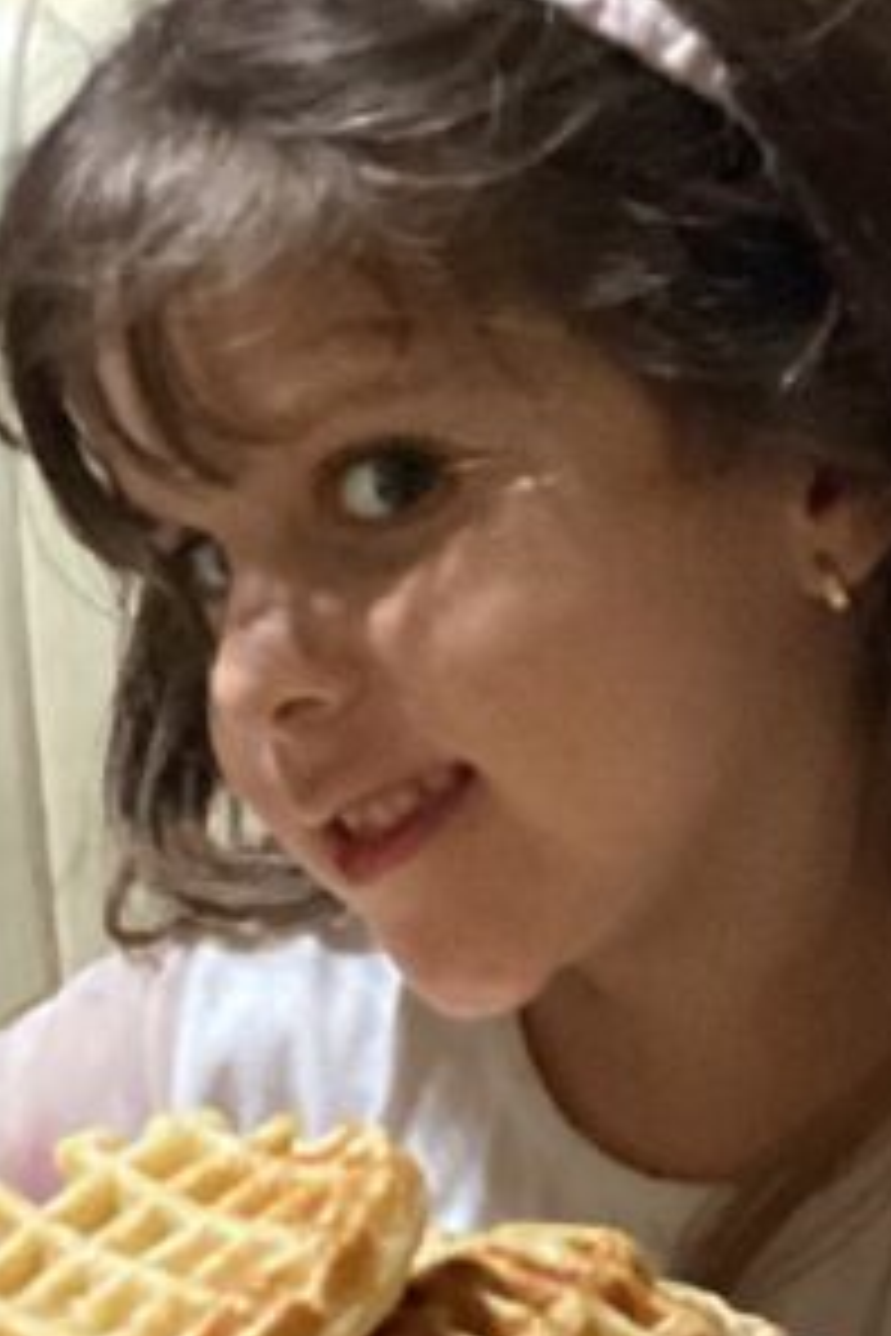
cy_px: 850
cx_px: 778
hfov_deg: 12.3
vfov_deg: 18.4
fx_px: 4121
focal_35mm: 111
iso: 800
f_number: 2.4
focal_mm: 3.3
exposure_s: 1/30
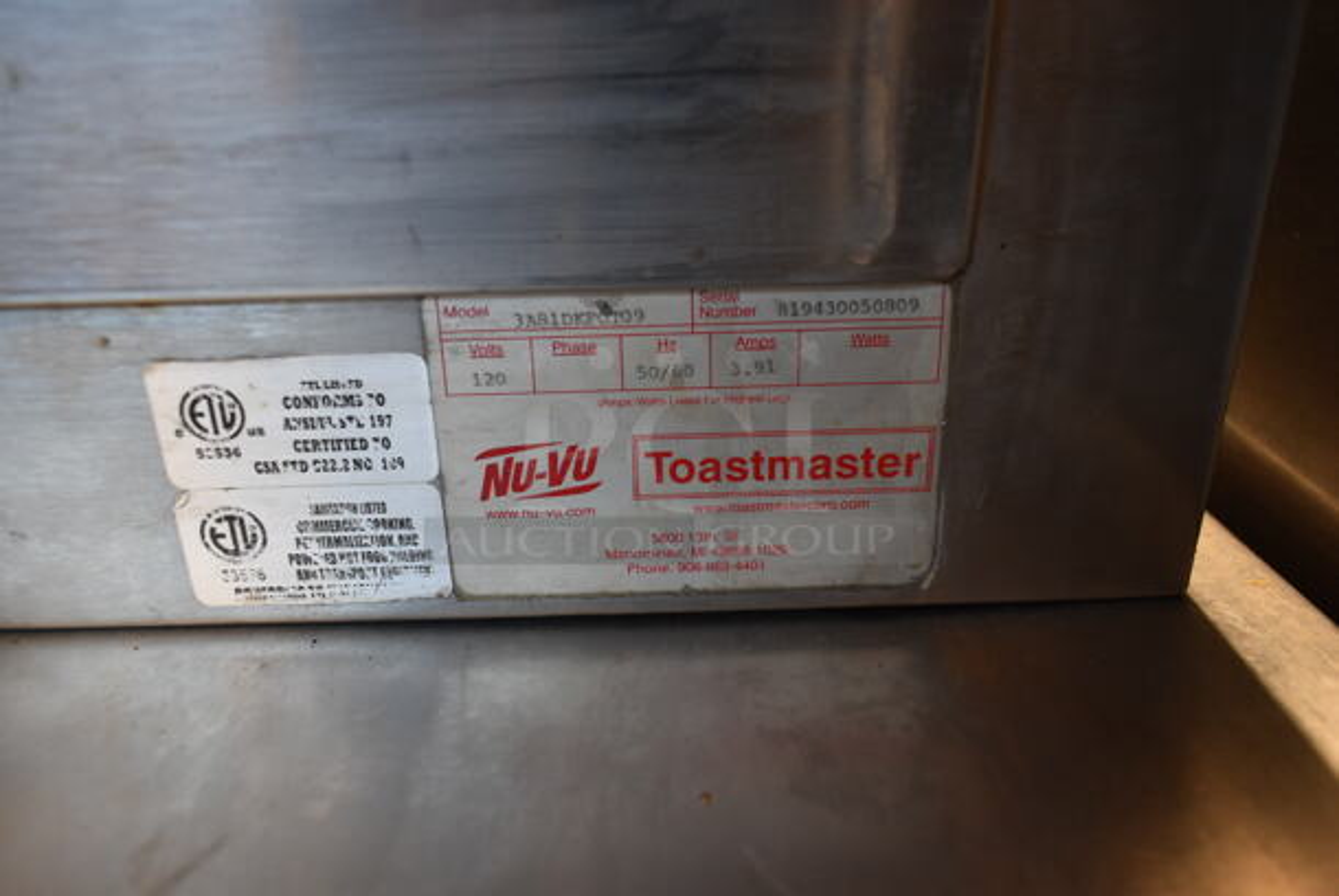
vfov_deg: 48.0
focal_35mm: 27
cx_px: 670
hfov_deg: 67.3
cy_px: 448
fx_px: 1005
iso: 800
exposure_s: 1/30
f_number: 3.5
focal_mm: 18
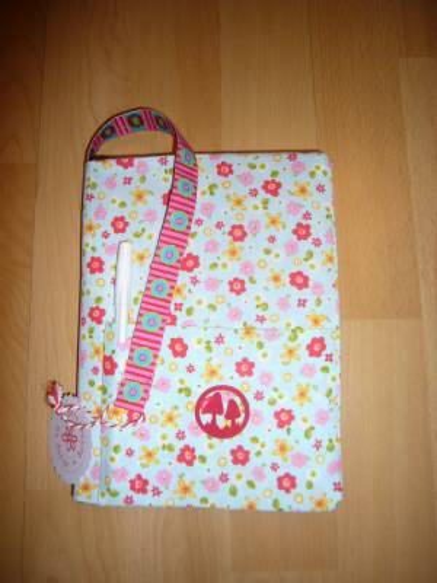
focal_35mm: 28
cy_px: 292
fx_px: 471
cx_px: 218
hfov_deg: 49.7
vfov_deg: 63.4
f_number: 2.8
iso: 100
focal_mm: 4.6
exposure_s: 1/30
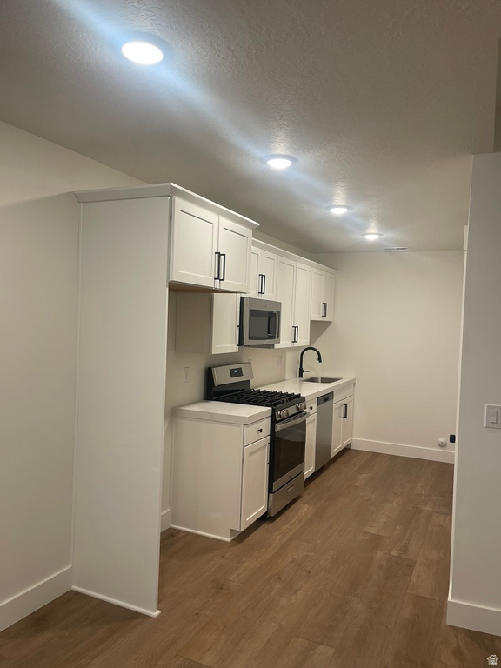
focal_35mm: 25
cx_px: 250
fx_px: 482
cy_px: 334
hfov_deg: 54.9
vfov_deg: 69.4
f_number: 1.6
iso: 100
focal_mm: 5.1
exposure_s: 1/120
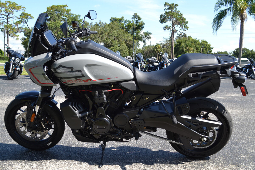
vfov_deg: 36.9
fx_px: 255
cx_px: 128
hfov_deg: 53.1
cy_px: 85
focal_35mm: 36
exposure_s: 1/160
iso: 100
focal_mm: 24
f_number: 6.3
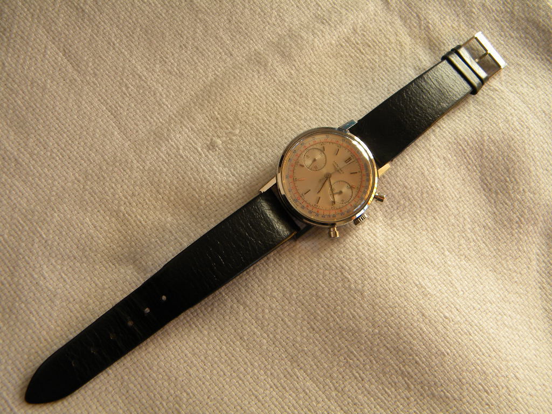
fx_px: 654
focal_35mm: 41
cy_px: 207
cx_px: 276
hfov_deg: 45.8
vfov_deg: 35.1
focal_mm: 7.3
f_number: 3.8
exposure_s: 1/71
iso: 80
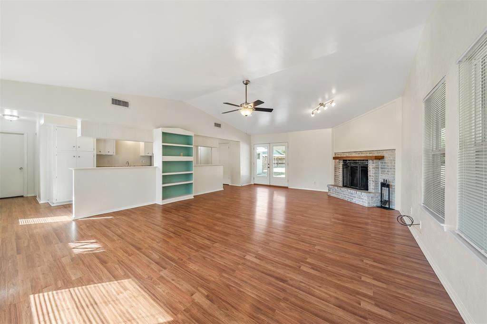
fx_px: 176
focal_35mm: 13
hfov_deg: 108.3
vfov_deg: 85.4
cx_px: 244
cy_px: 162
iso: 800
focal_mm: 13
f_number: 8
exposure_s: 1/30
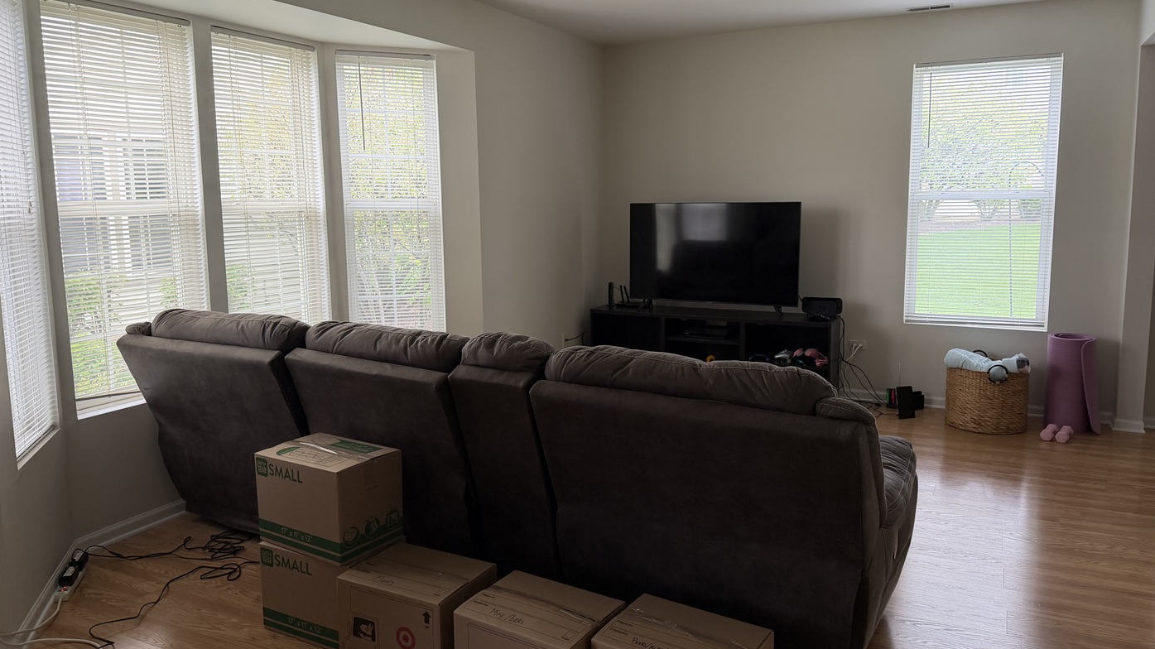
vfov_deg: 42.8
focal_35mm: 27
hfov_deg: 69.9
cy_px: 296
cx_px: 570
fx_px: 827
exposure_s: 1/138
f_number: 1.78
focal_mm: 6.76
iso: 125
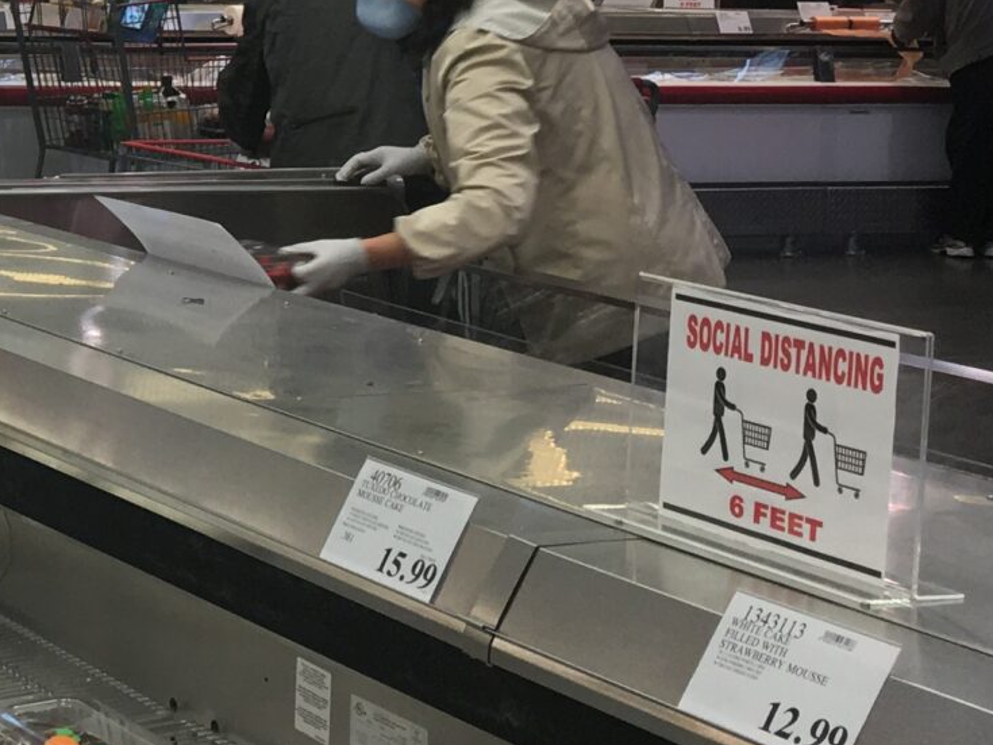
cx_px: -431
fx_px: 2897
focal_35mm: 101
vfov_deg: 14.4
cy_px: -5
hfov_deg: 17.7
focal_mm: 4.15
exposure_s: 1/60
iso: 32
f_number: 2.2
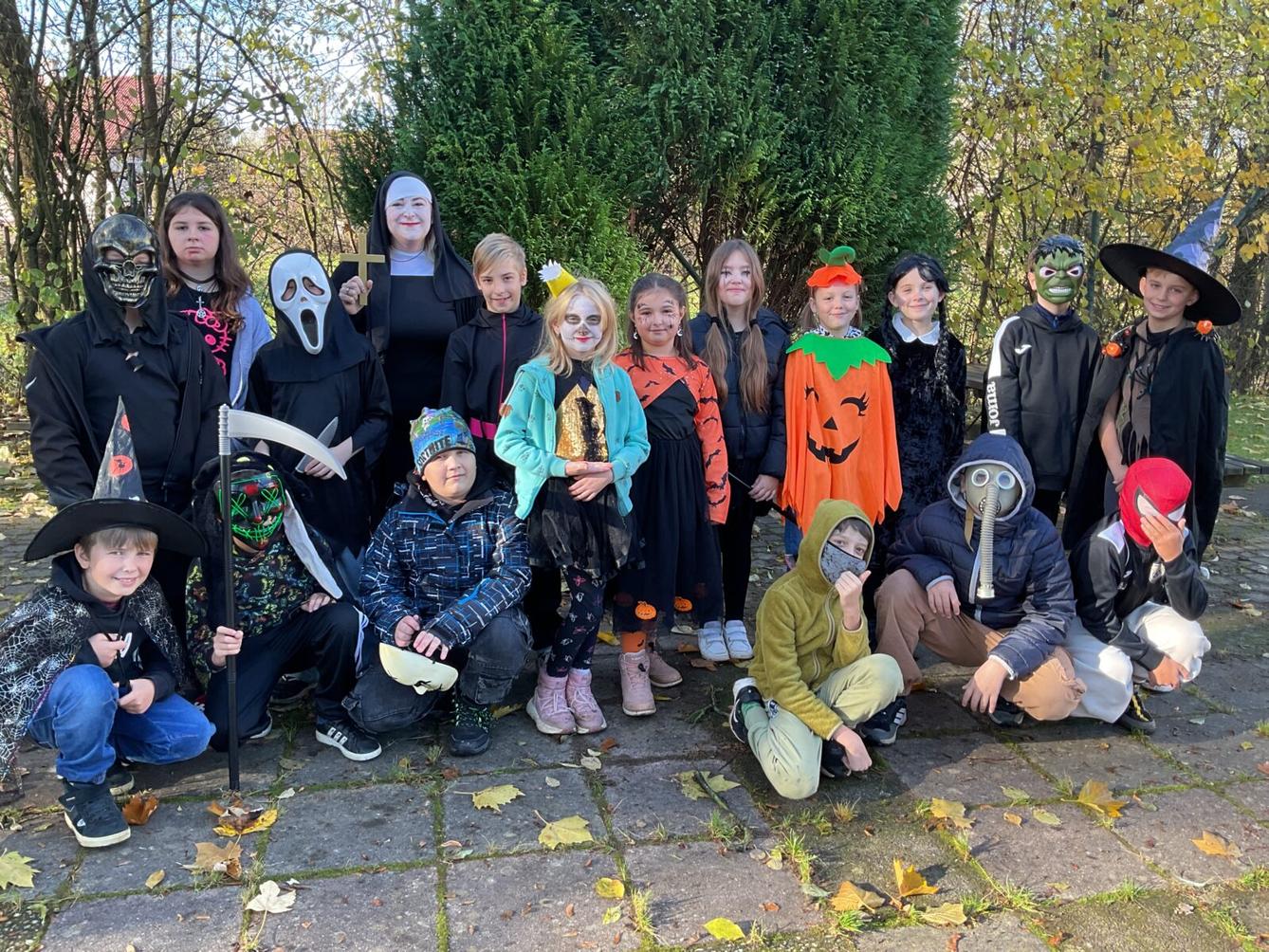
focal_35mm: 29
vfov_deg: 48.2
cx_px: 634
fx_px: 1063
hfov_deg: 61.7
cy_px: 476
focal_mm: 3
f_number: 1.8
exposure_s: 1/100
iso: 25
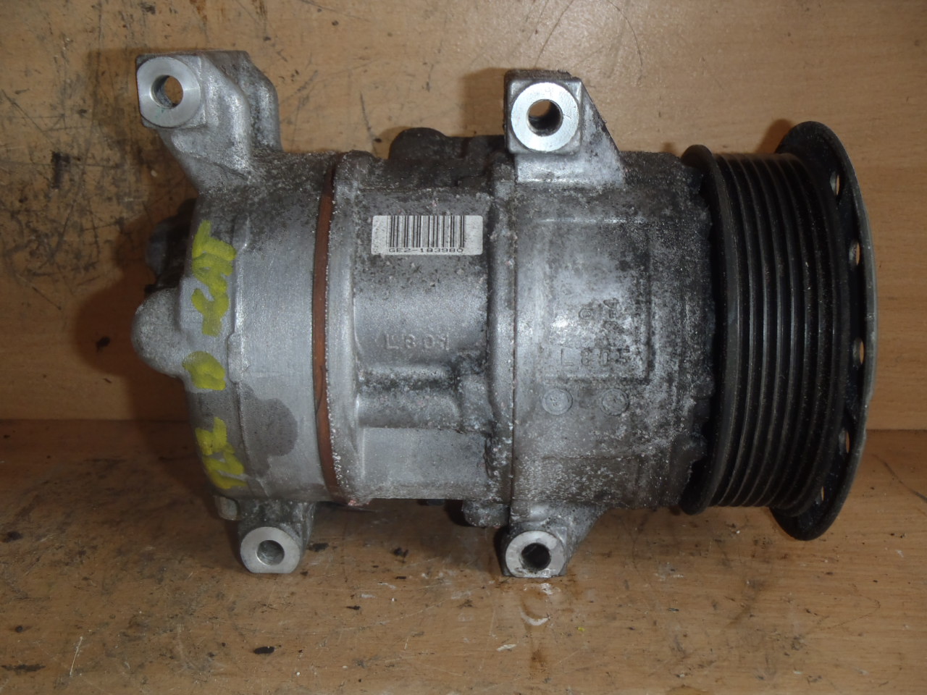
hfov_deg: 49.0
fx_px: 1018
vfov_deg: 37.7
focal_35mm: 38
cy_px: 348
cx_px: 464
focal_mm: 6.83
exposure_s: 1/40
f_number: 4.6
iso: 100
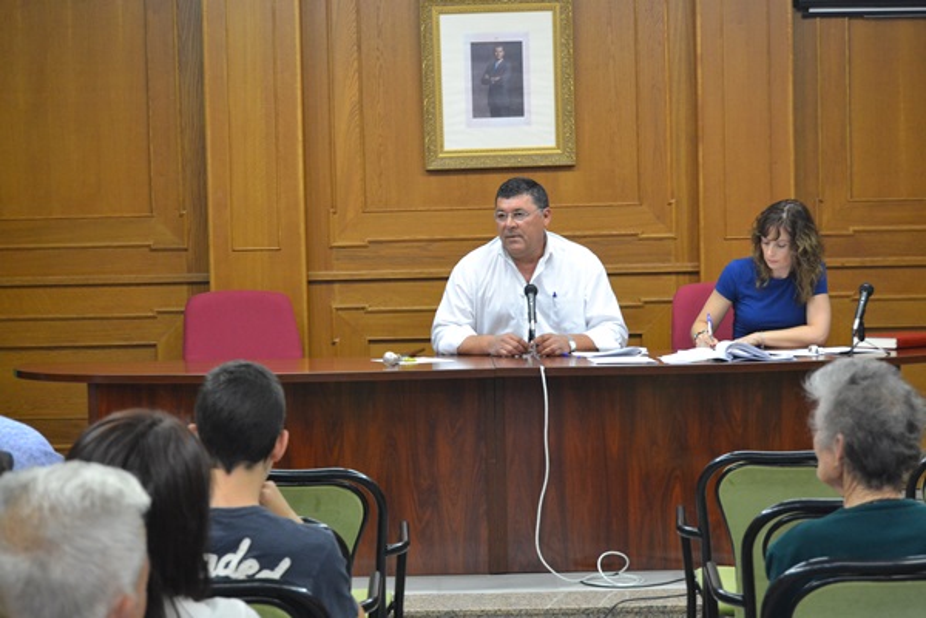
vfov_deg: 16.6
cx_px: 463
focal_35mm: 82
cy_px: 309
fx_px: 2122
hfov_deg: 24.6
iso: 1800
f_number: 5.6
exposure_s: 1/60
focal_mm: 55
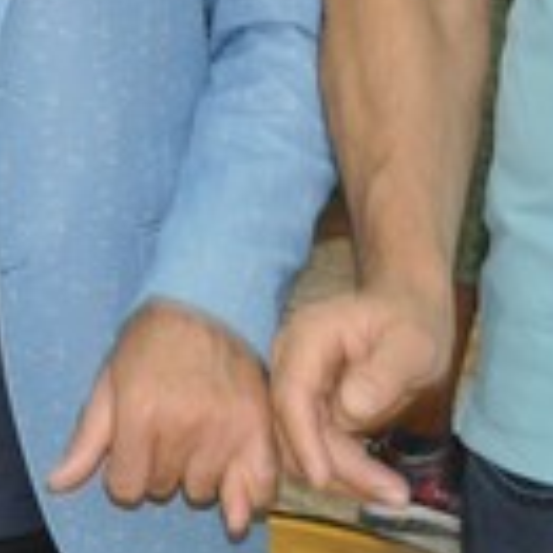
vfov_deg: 8.9
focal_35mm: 191
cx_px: -118
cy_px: -302
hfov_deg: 9.0
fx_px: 3452
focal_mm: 28
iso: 1250
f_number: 4.5
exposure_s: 1/60
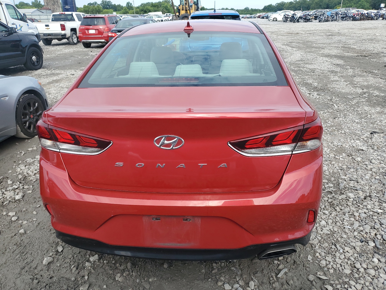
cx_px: 193
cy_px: 145
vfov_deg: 53.1
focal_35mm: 26
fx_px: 290
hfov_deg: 67.3
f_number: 1.5
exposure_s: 1/1111
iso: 50
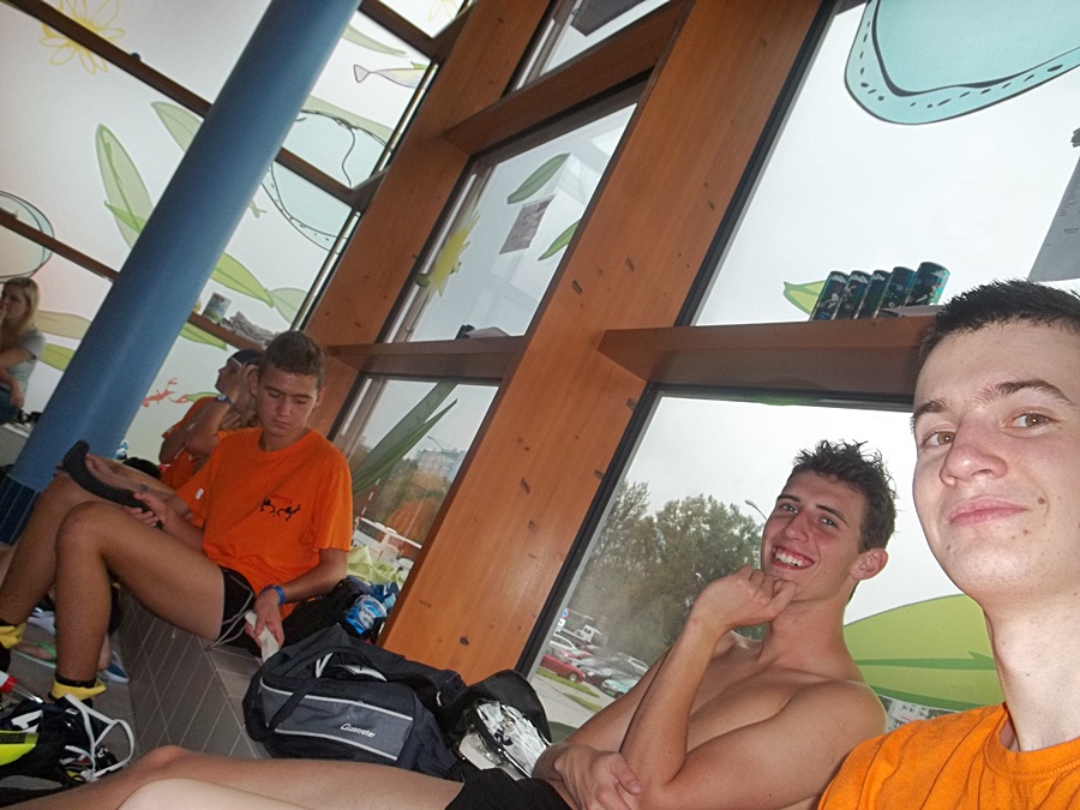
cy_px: 405
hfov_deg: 55.4
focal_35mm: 33
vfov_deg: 42.9
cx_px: 540
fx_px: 1030
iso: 100
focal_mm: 5.9
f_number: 3.3
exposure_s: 1/320
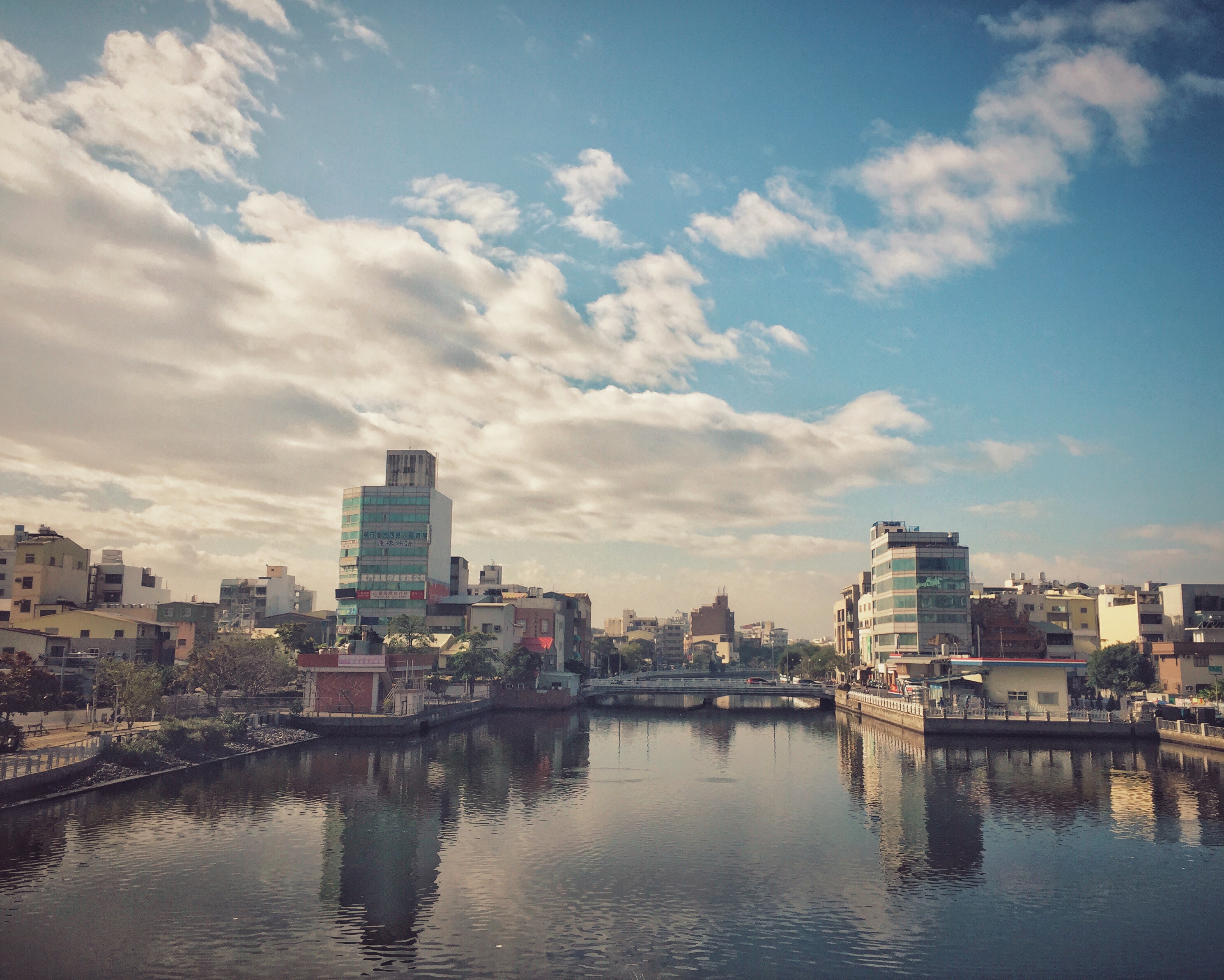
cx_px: 654
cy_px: 490
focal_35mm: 31
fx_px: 1123
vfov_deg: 47.1
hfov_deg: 57.1
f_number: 2.2
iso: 32
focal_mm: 4.15
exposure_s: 1/3968
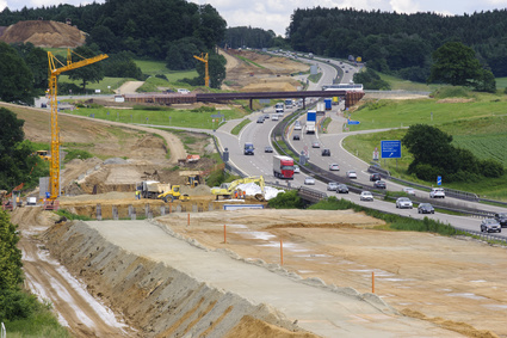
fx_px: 2604
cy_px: 169
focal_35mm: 185
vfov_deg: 7.4
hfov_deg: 11.1
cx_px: 254
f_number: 11
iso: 800
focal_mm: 185
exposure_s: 1/640
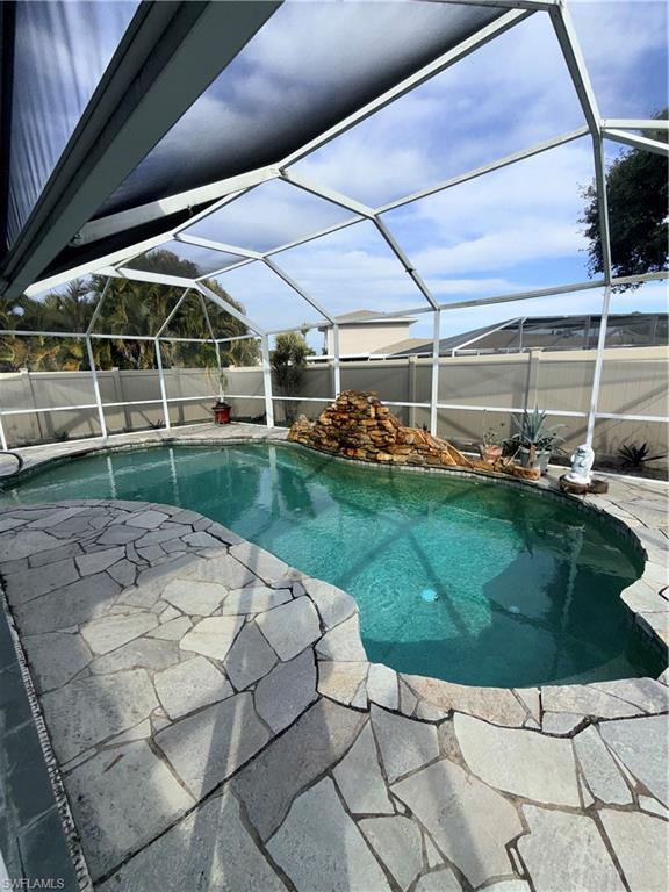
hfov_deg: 85.7
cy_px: 446
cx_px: 334
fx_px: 361
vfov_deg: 102.1
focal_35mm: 14
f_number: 2.2
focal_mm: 2.22
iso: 16
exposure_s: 1/809
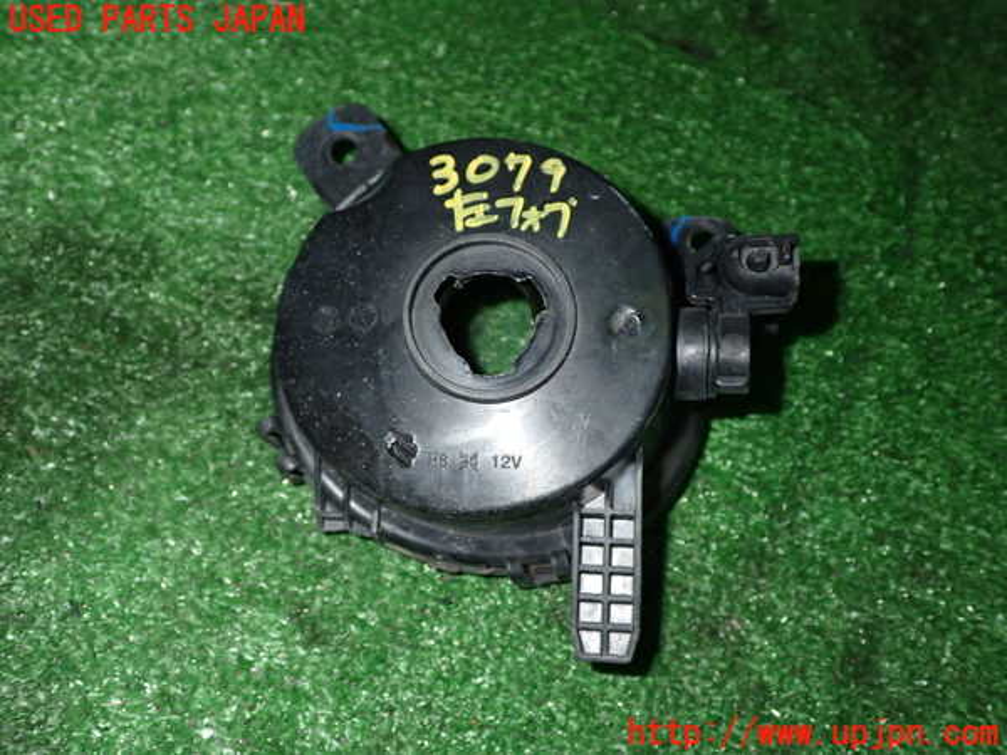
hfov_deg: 49.0
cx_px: 504
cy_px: 378
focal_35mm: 38
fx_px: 1105
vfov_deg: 37.7
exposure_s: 1/40
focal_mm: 6.83
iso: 400
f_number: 8
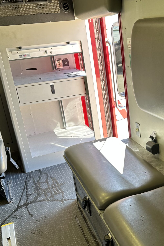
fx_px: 287
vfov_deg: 46.2
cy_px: 143
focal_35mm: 42
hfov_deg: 31.1
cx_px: 131
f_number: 1.78
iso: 80
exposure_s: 1/121
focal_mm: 6.86
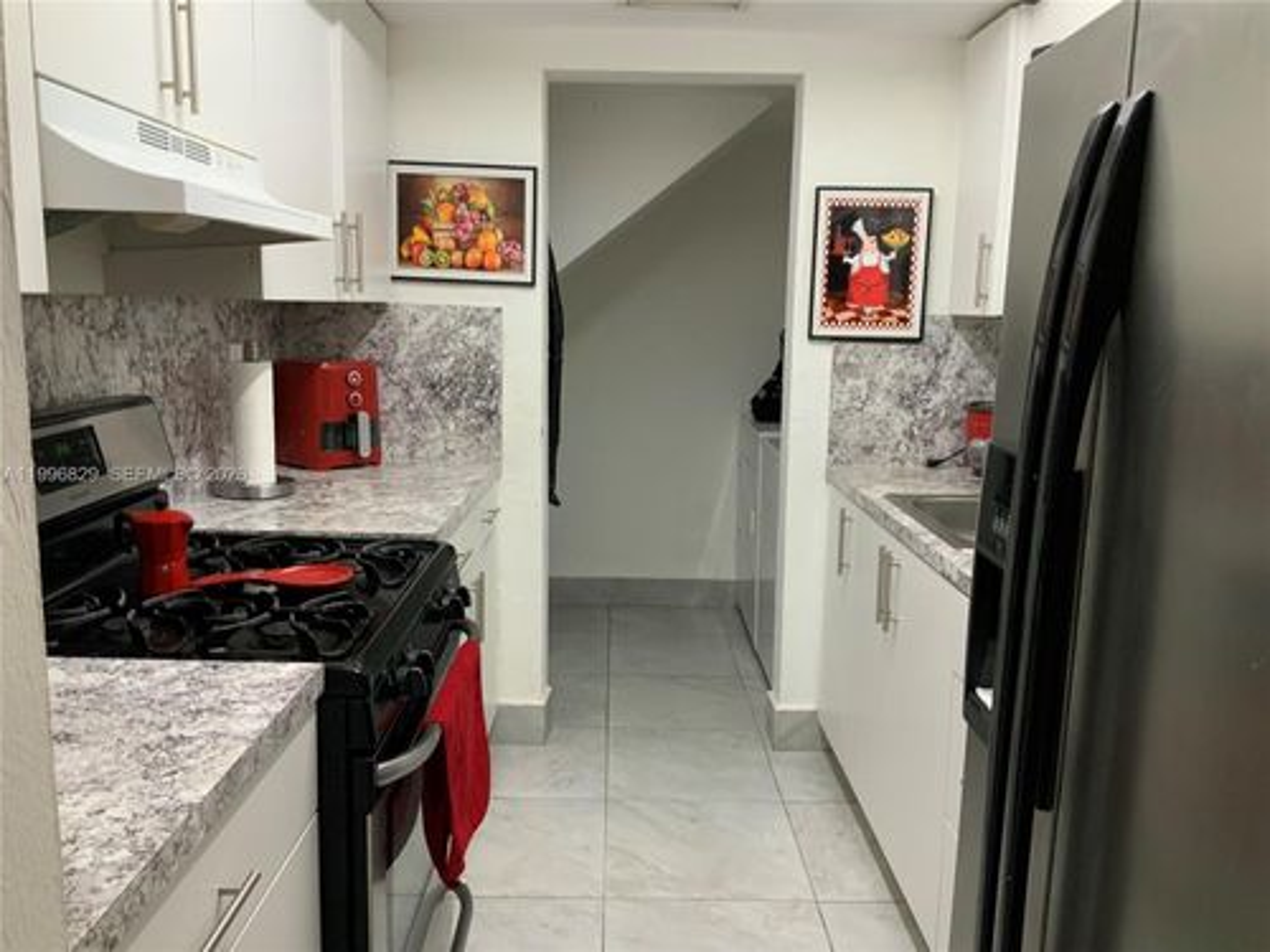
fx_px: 1064
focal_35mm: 29
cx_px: 635
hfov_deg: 61.7
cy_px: 476
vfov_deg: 48.2
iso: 160
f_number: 1.8
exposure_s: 1/60
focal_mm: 3
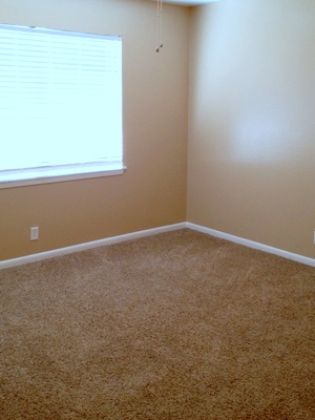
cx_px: 152
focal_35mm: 42
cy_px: 169
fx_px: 510
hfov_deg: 34.3
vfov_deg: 44.6
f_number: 2.4
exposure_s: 1/20
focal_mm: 4.28
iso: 200
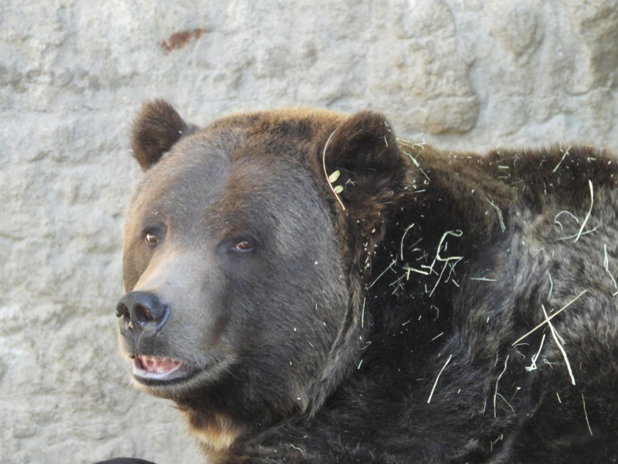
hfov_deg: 3.5
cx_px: 309
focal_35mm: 567
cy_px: 232
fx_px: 10123
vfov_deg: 2.6
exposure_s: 1/60
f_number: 5
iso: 720
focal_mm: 102
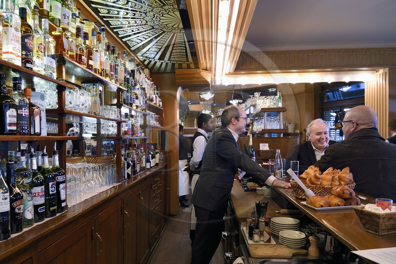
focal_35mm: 24
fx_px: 264
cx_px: 198
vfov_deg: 53.1
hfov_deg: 73.8
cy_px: 132
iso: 800
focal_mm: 24
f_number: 5.6
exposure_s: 1/10
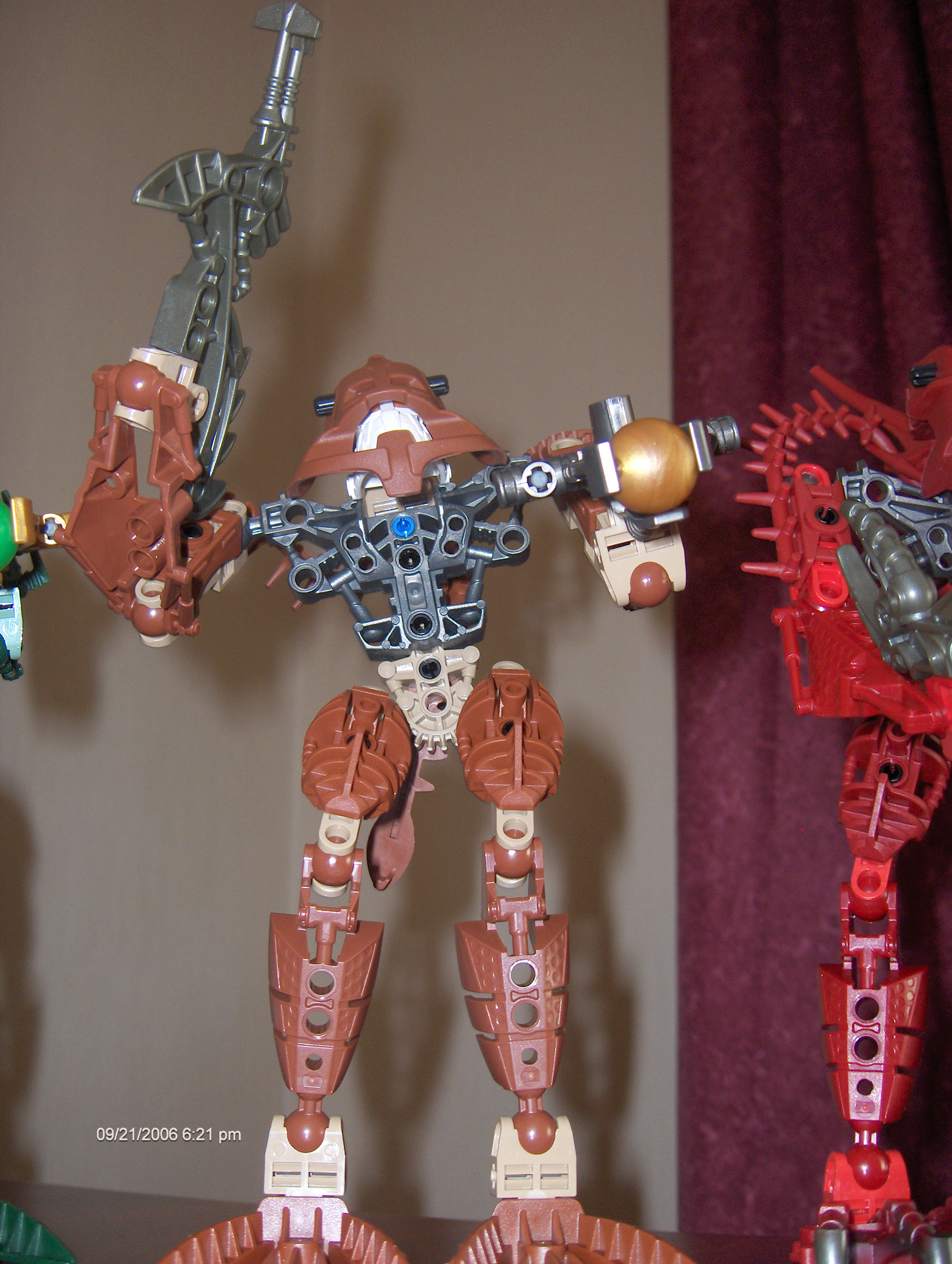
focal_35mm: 39
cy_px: 632
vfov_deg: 47.8
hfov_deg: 36.9
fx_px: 1426
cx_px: 476
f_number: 2.8
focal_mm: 8
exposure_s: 1/60
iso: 100
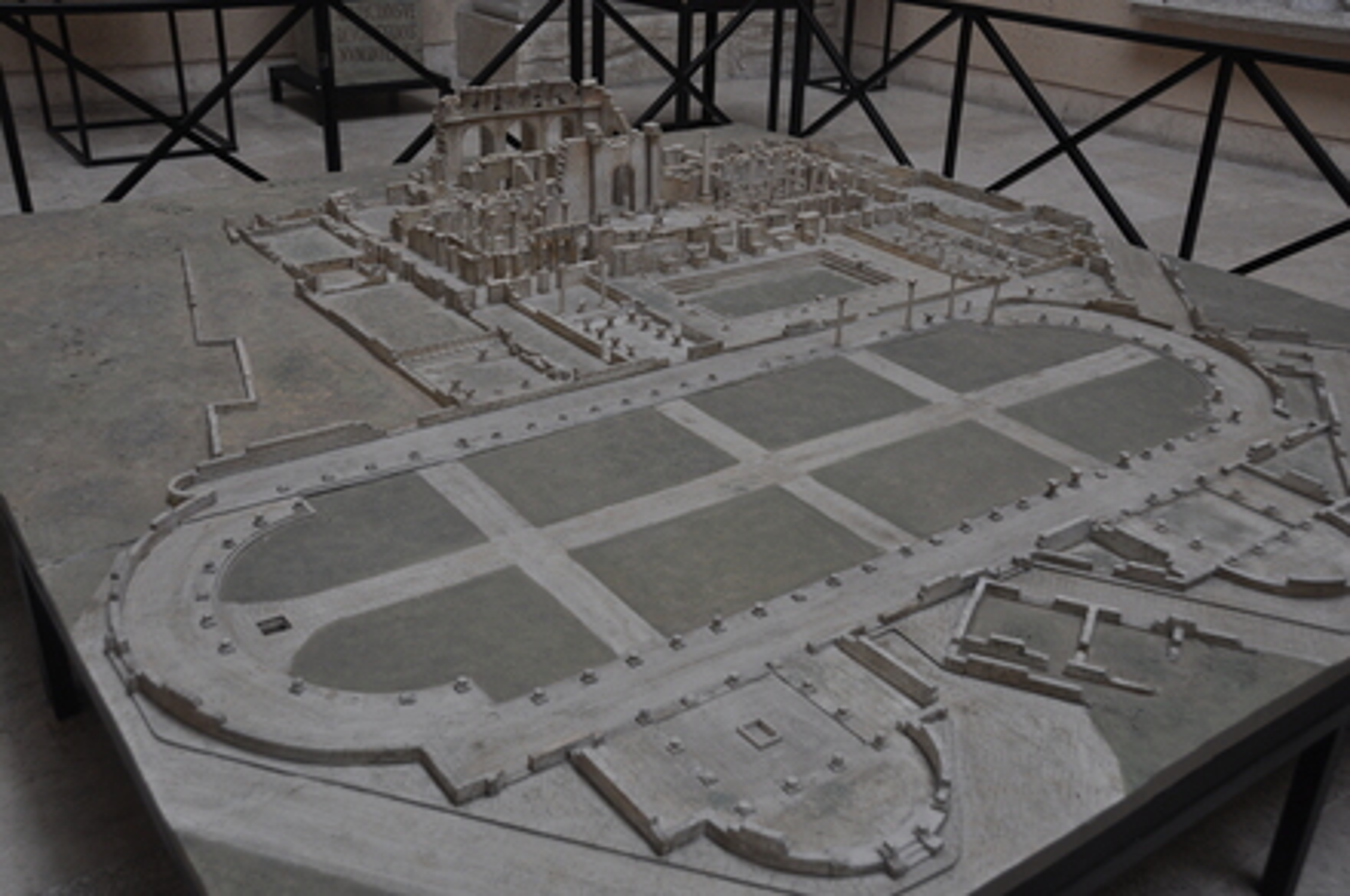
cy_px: 448
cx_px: 675
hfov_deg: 57.3
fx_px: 1236
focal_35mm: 33
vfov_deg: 39.9
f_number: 3.8
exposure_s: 1/50
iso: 640
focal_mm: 22
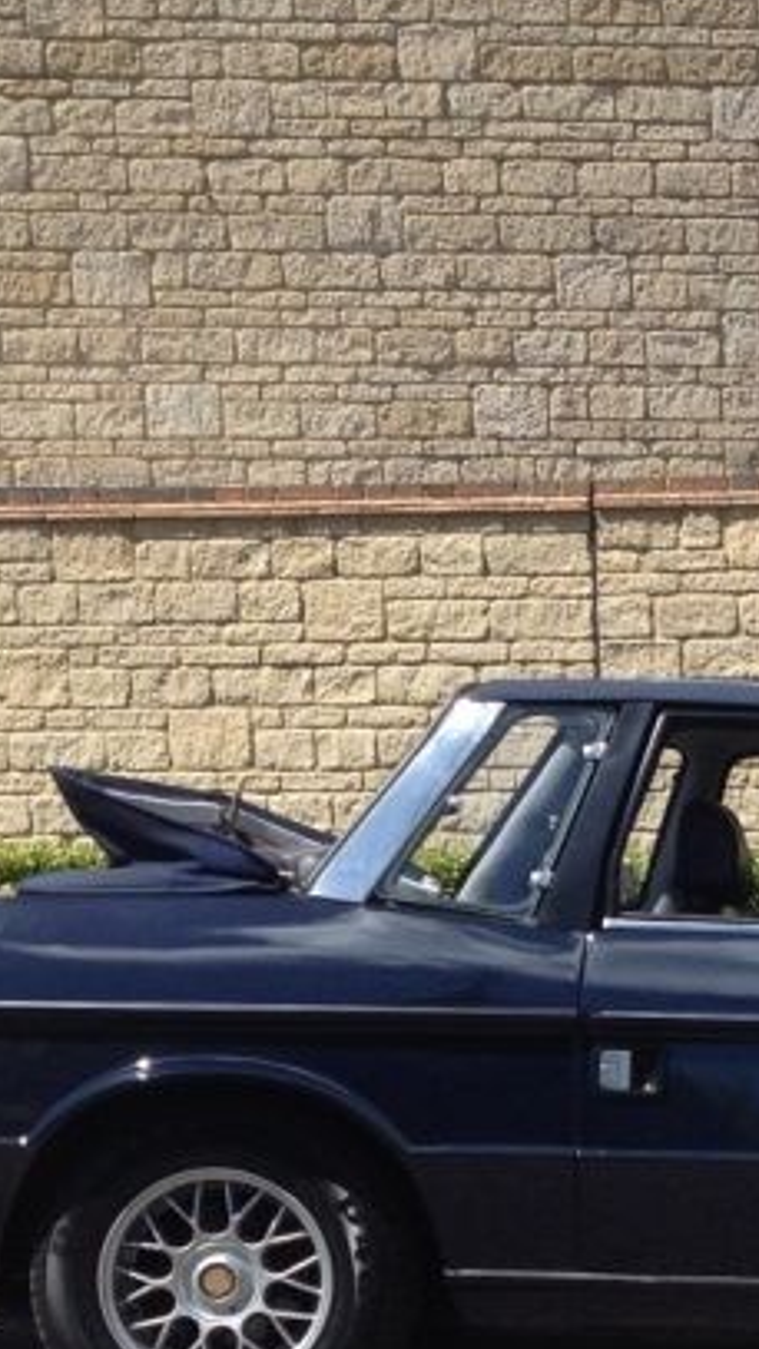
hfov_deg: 12.1
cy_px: 1124
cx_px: 1090
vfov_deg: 21.9
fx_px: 3434
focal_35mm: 96
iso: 50
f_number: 2.4
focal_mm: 4.28
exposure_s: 1/1175
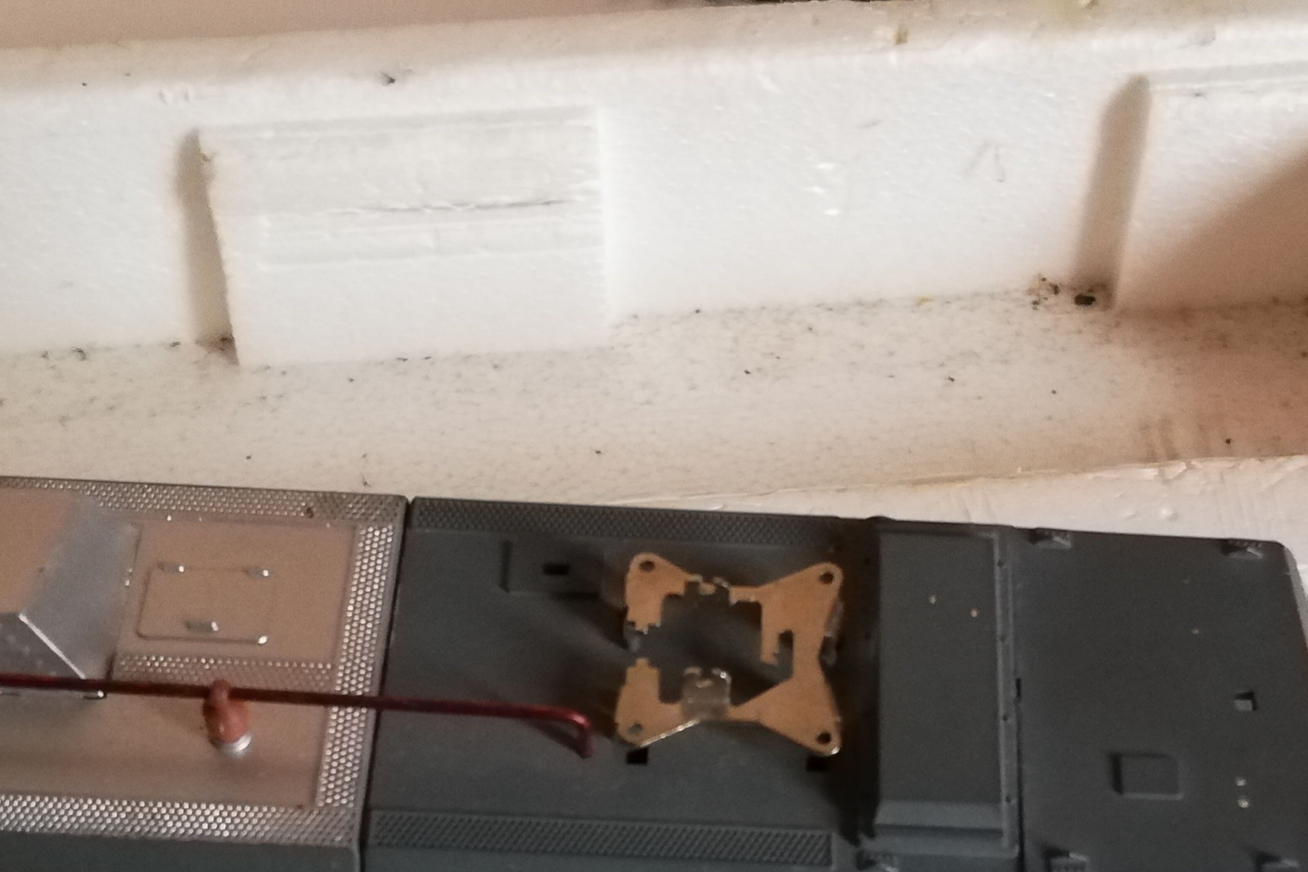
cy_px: 709
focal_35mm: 65
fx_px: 2362
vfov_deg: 20.7
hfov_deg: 30.9
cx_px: 698
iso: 500
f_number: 2.2
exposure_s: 1/25
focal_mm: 3.81
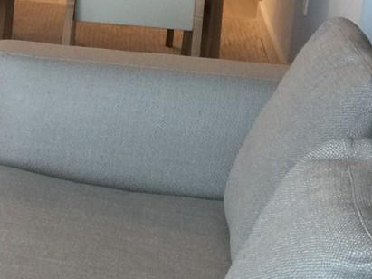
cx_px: -326
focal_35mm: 113
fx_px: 1214
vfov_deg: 13.0
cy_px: 34
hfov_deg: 14.9
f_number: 2.2
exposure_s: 1/15
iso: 40
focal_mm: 4.15
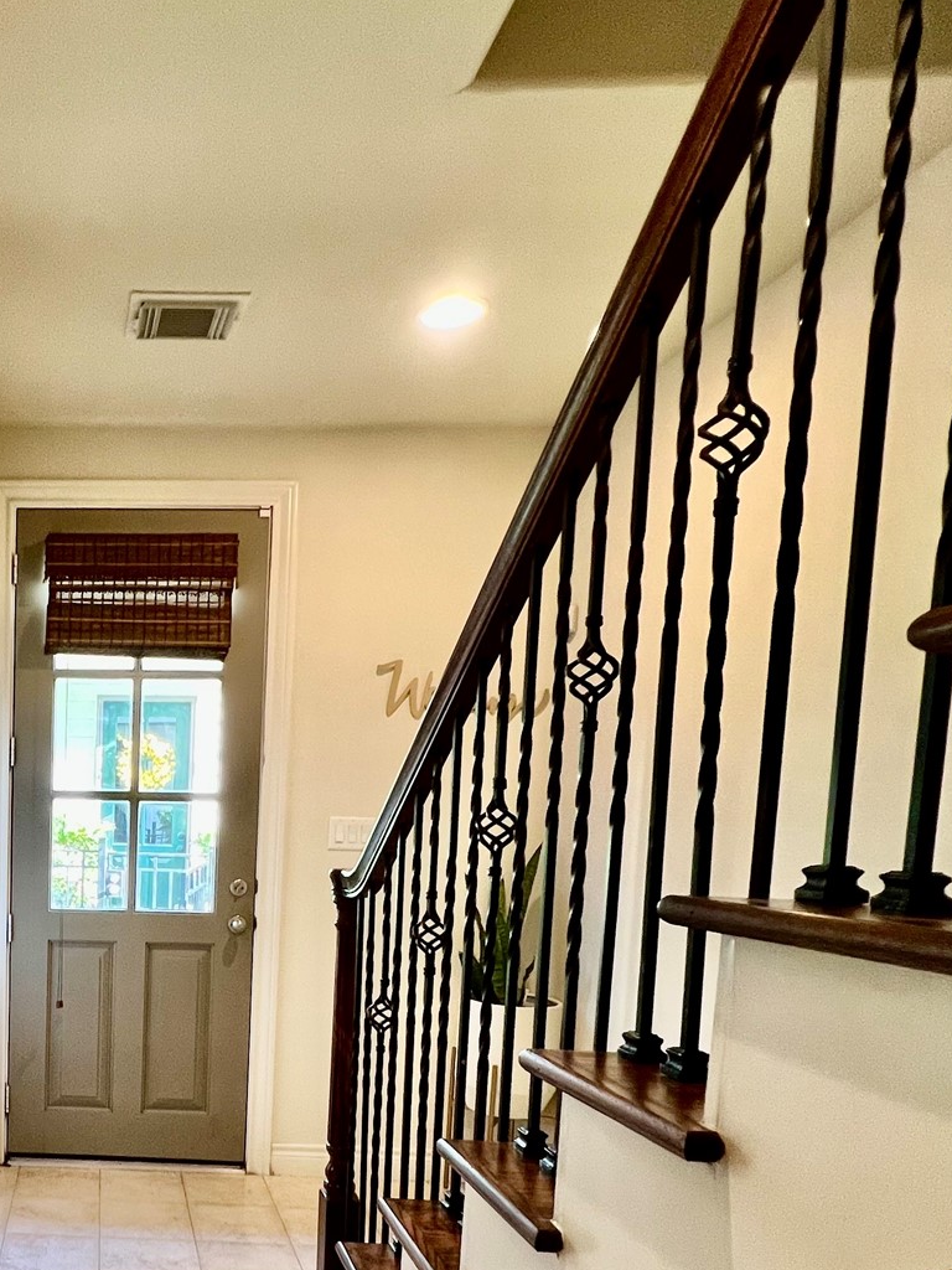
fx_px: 953
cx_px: 32
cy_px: 902
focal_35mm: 26
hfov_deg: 45.9
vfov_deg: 64.5
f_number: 1.8
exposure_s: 1/60
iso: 200
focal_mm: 1.57
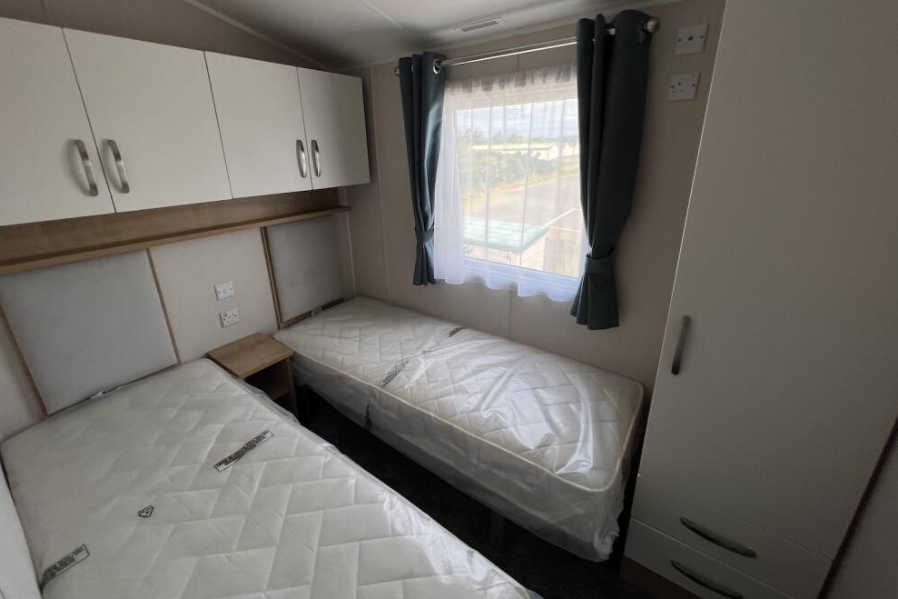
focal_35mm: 14
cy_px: 268
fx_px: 349
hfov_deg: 104.3
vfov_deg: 80.9
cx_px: 440
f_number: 1.8
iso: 32
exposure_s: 1/235
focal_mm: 1.57
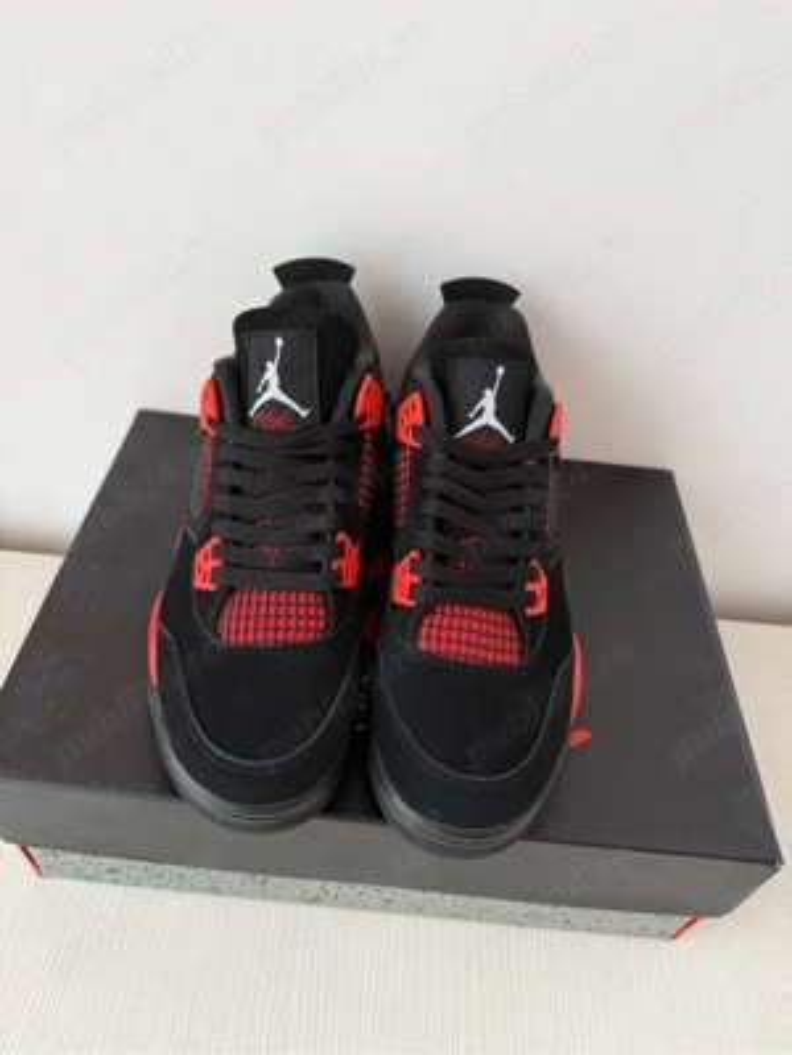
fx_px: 732
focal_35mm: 24
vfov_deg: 71.6
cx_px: 396
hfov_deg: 56.8
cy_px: 528
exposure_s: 1/50
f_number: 1.78
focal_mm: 6.76
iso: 160
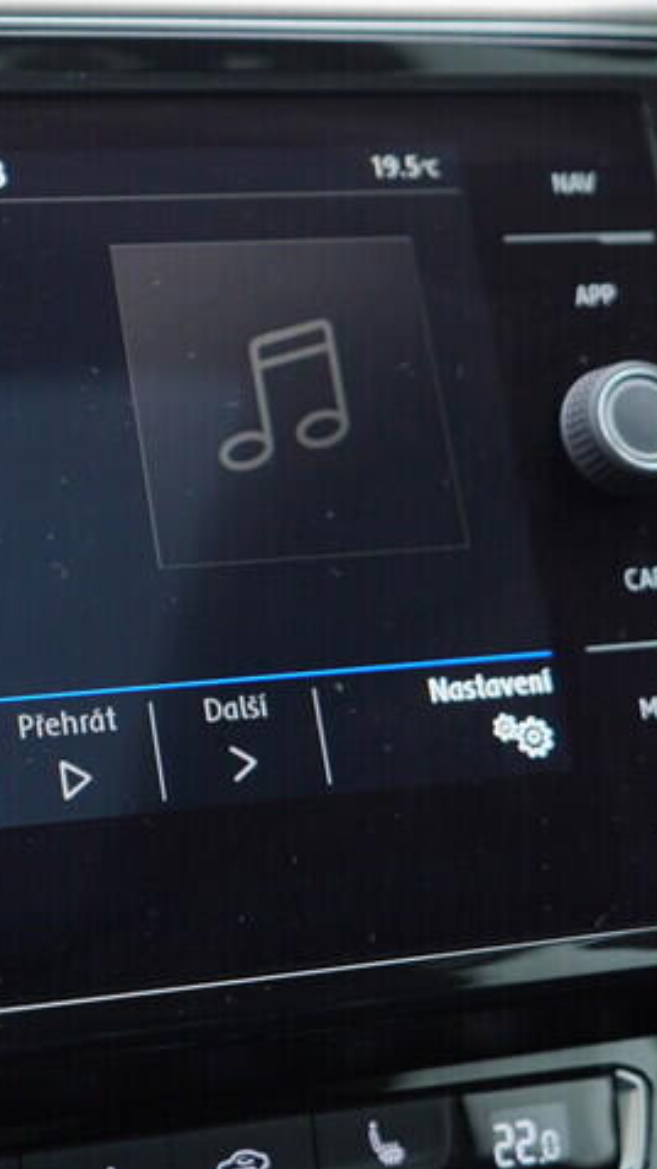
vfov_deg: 26.0
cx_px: 22
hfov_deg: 14.7
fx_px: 2511
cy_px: 337
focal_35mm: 81
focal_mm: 24
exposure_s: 1/40
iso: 160
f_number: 2.8
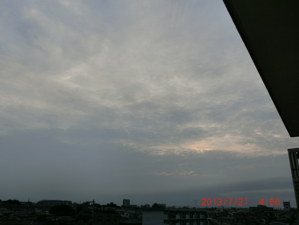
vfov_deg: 46.8
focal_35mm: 30
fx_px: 259
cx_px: 150
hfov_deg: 60.0
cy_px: 112
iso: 80
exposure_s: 1/400
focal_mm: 5.36
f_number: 3.5
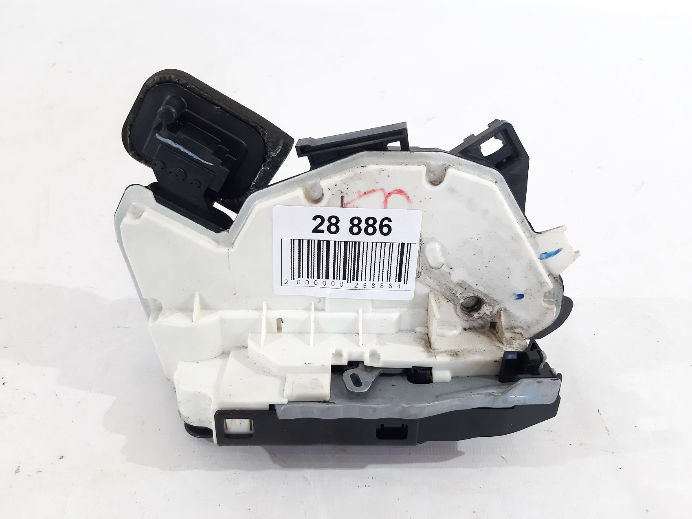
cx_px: 346
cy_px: 260
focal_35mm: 27
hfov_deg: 65.3
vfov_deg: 51.3
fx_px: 540
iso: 160
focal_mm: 3.93
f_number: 1.7
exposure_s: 1/50
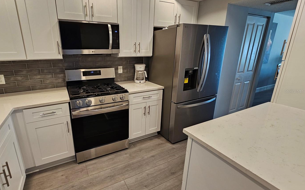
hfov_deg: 97.0
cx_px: 129
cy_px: 91
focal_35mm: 16
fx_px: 133
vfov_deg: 71.2
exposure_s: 1/77.4
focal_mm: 2.2
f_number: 2.2
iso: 100
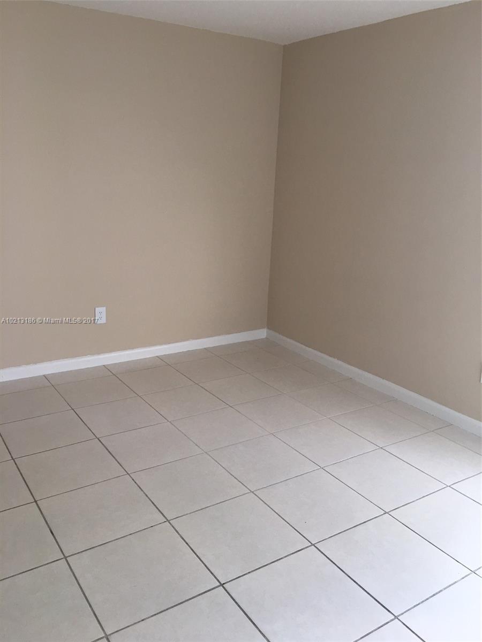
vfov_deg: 61.7
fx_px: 538
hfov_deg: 48.2
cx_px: 241
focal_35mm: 29
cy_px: 321
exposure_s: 1/40
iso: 25
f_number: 2.2
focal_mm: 4.15
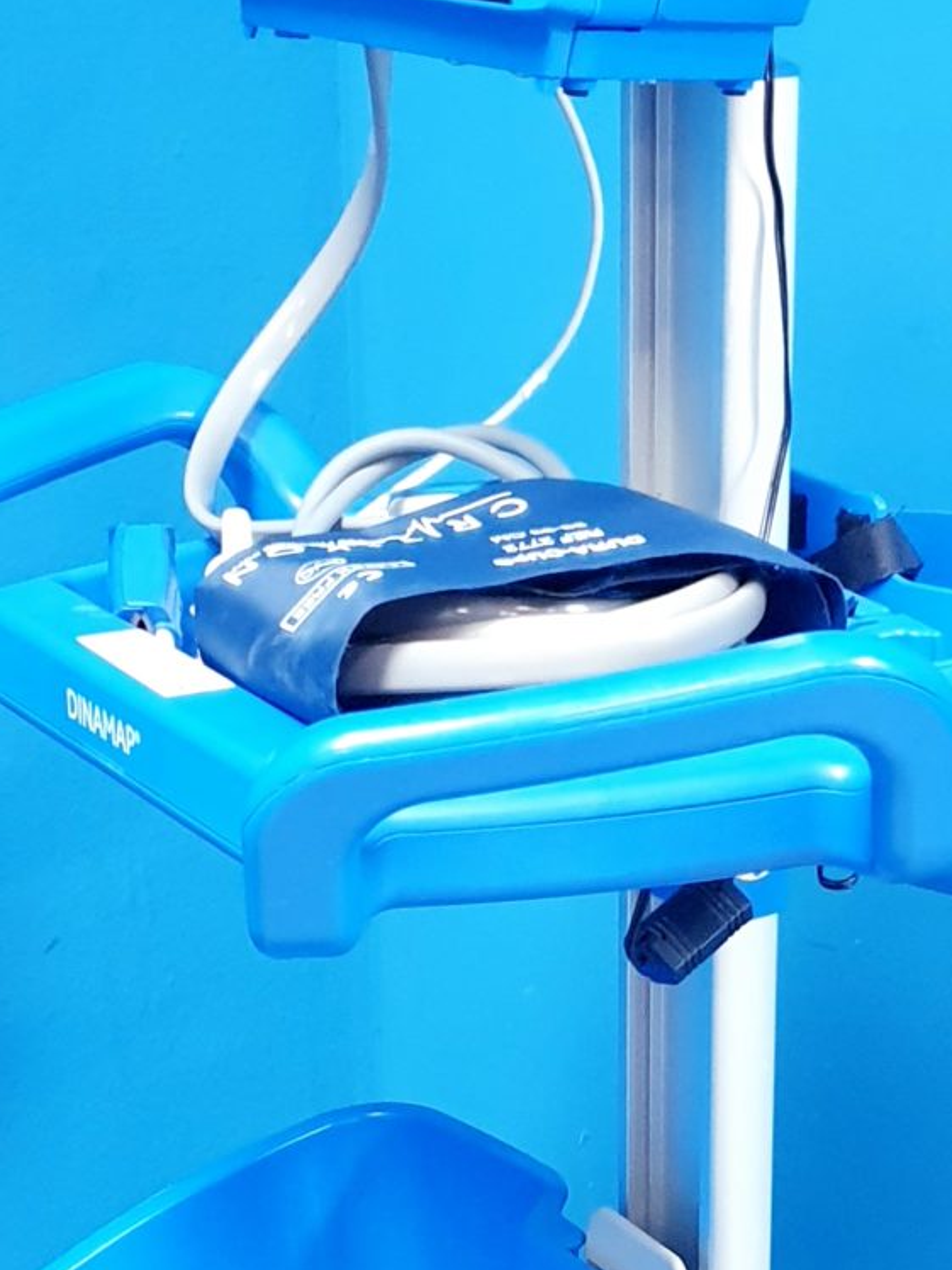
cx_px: 462
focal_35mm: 89
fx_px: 3264
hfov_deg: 16.6
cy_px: 1222
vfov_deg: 21.4
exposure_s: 1/50
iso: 320
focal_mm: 4.3
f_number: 1.5
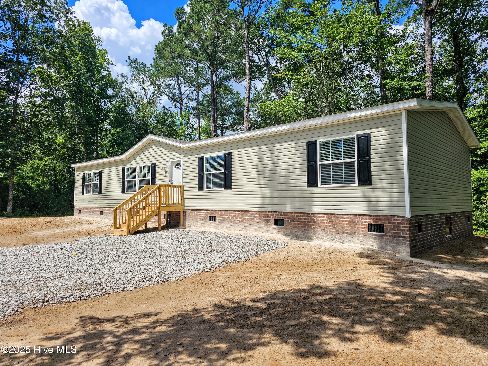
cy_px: 183
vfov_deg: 58.9
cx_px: 244
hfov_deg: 73.9
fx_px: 324
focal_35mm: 23
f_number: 1.7
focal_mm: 6.3
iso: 10
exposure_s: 1/1002
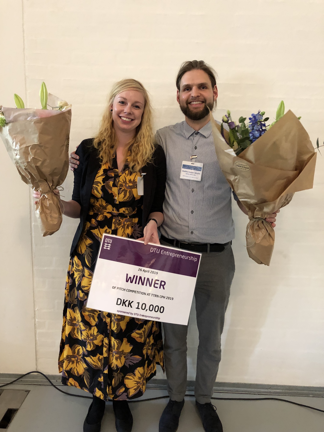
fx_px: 349
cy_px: 216
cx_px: 162
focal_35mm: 28
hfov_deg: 49.7
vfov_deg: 63.4
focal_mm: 3.99
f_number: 1.8
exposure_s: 1/14
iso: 100
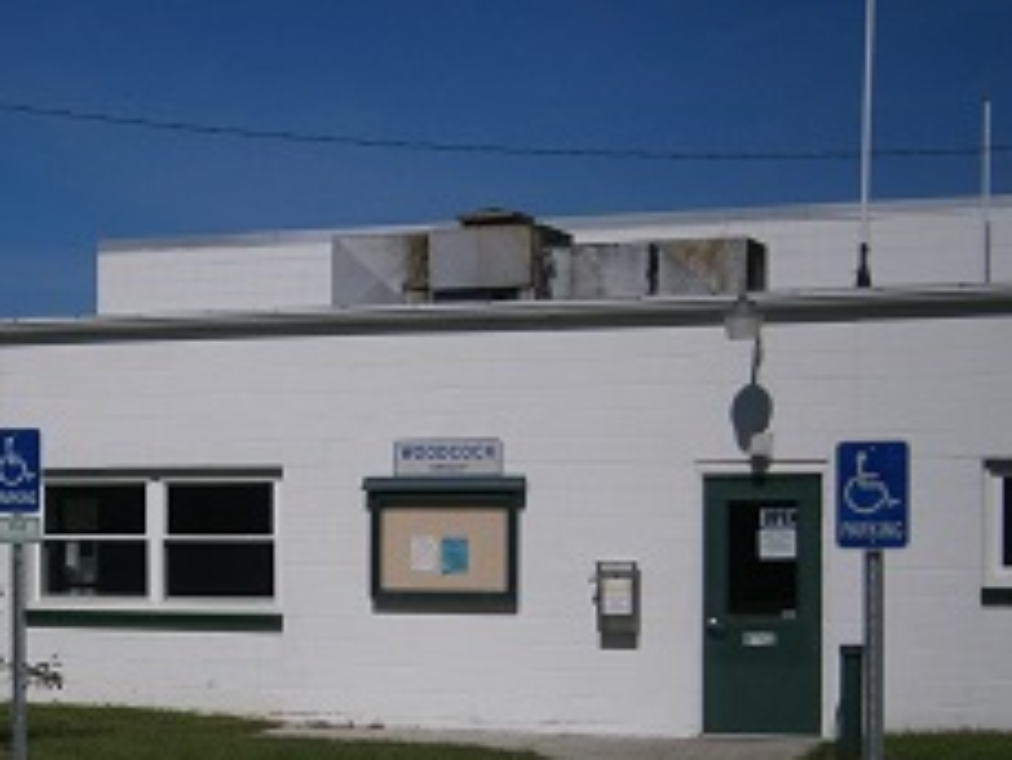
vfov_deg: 17.9
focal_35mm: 82
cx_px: 283
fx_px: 2399
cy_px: 610
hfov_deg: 23.6
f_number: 9.7
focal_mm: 8.3
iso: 80
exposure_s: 1/500
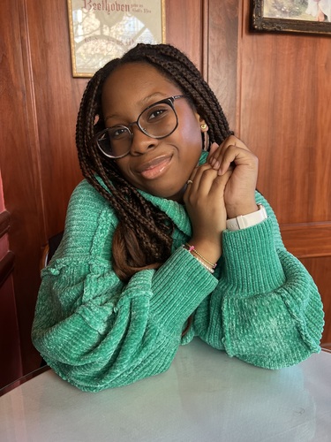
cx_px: 166
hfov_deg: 53.1
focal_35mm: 26
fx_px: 331
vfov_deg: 67.3
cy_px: 221
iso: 160
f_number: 1.5
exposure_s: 1/60
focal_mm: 5.7
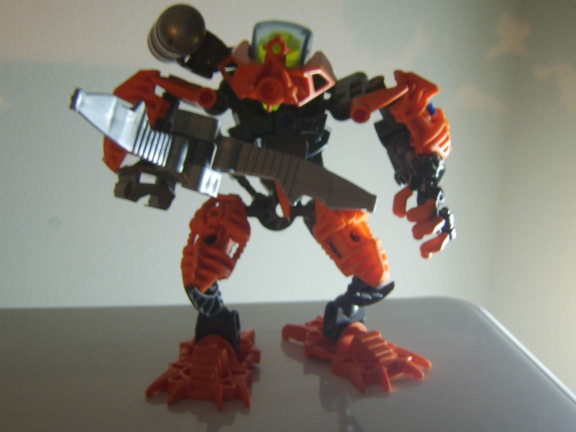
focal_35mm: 31
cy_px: 216
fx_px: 516
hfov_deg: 58.4
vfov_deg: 45.4
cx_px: 288
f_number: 2.7
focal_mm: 8.13
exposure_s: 1/5
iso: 71
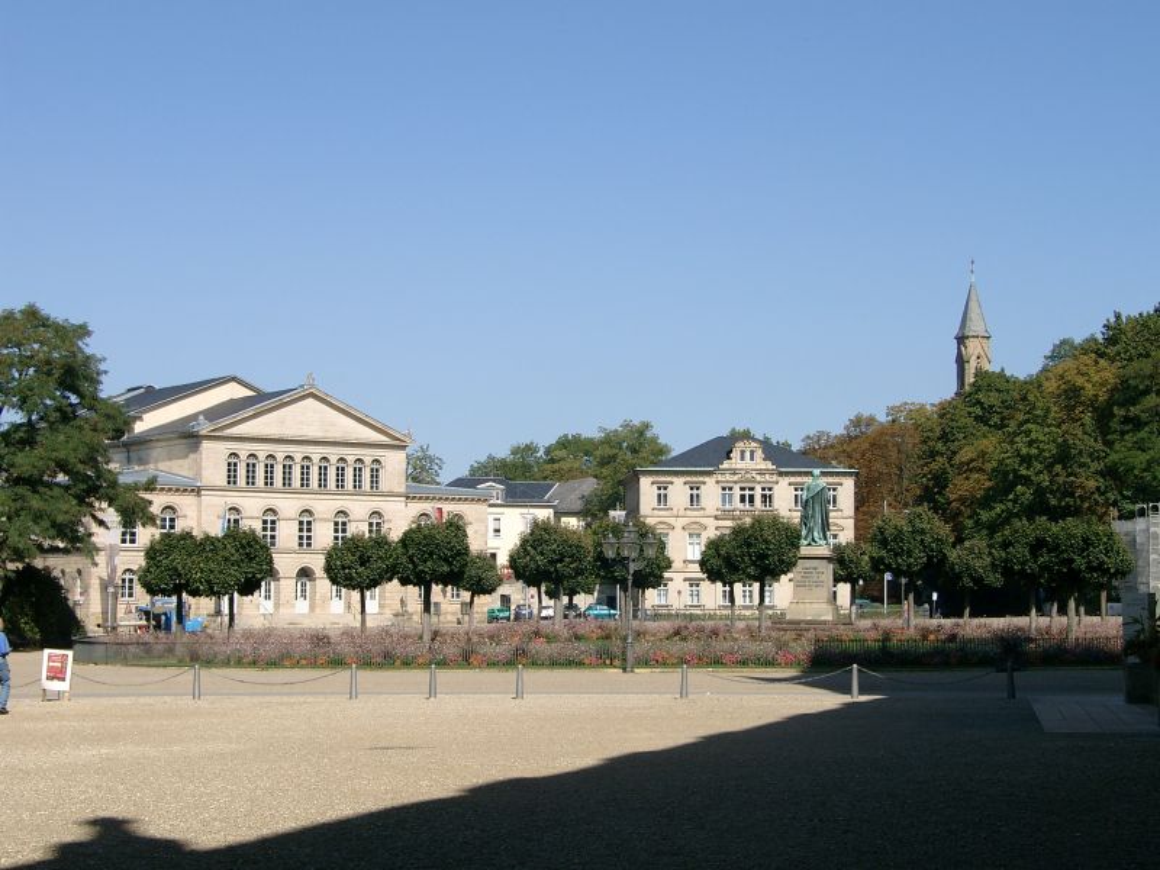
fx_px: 2145
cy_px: 435
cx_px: 580
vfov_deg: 22.9
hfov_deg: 30.3
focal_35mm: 64
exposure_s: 1/730
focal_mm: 13.35
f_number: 4
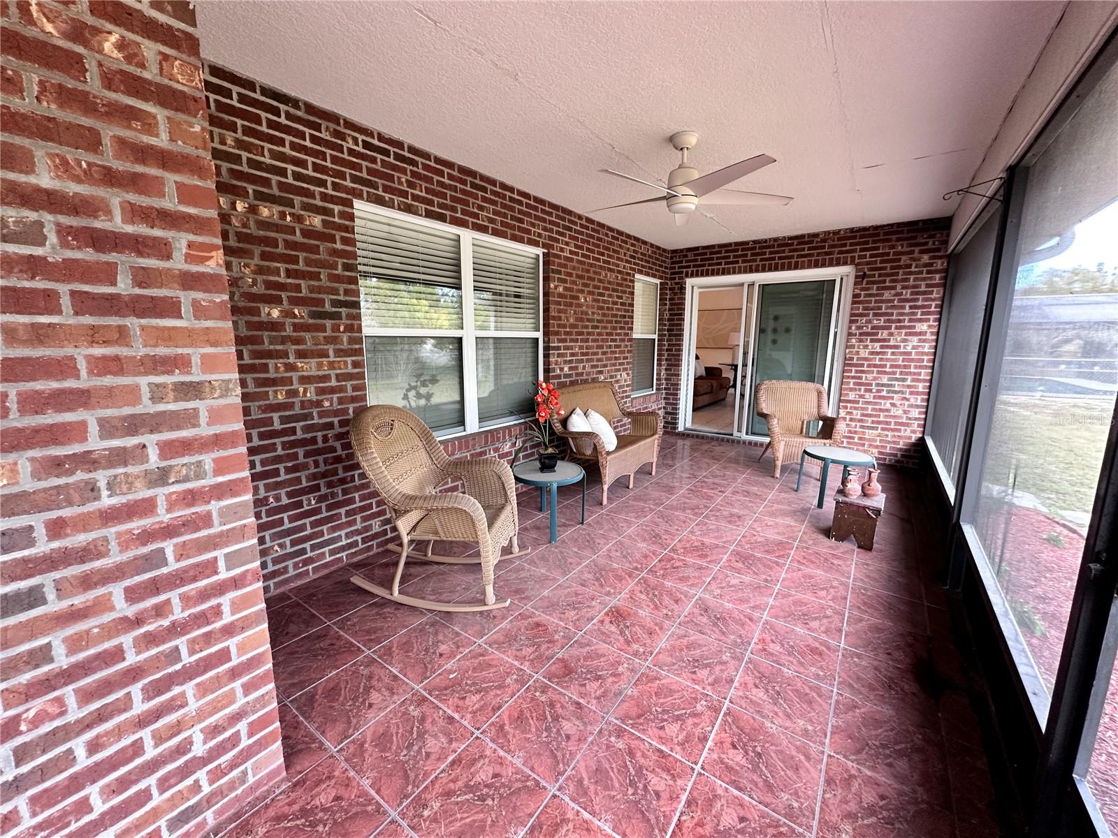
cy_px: 419
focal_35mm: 14
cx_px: 559
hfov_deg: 102.1
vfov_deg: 85.7
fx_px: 452
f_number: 2.2
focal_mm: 2.22
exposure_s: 1/99
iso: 200
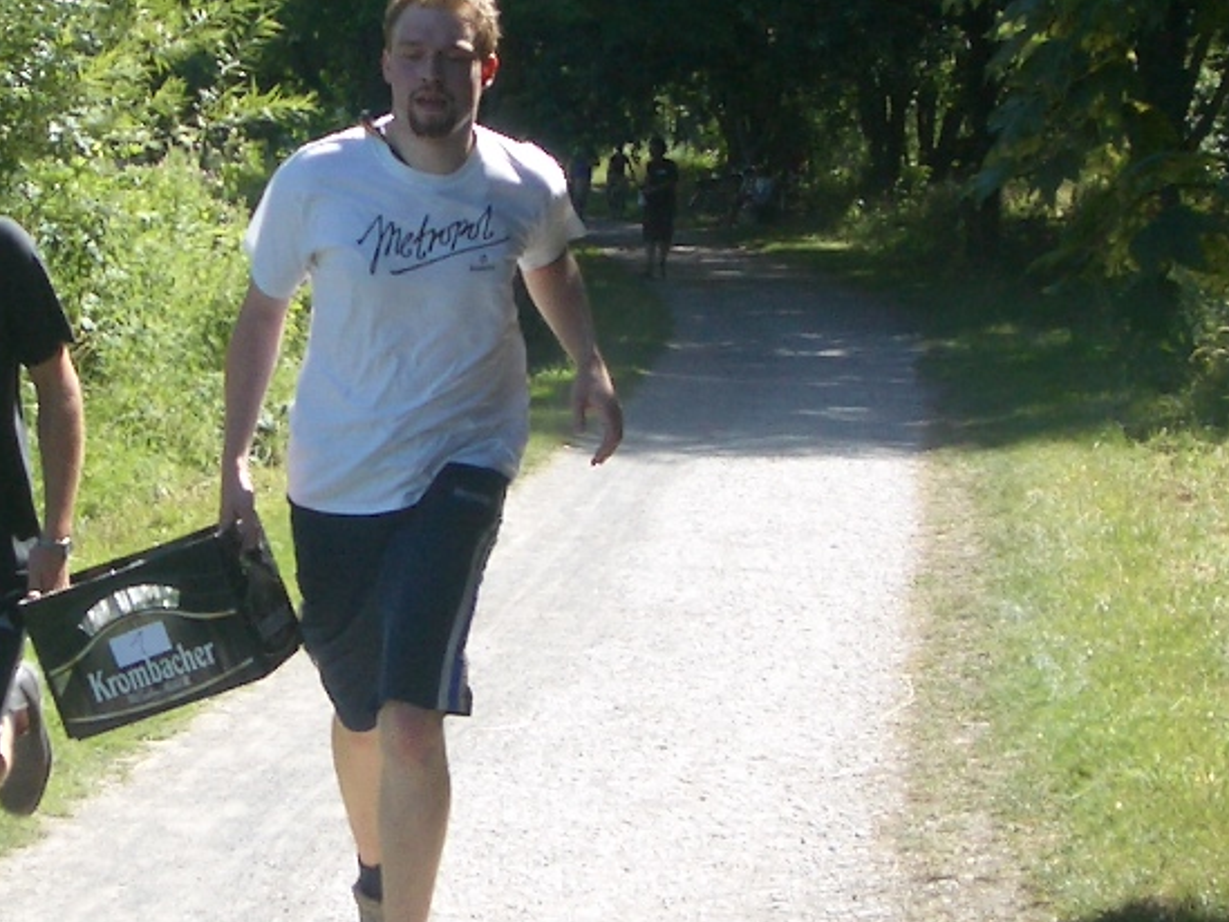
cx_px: 280
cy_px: 280
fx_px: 3622
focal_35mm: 102
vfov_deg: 14.5
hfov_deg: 19.1
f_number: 4.3
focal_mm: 5.8
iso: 50
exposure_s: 1/250
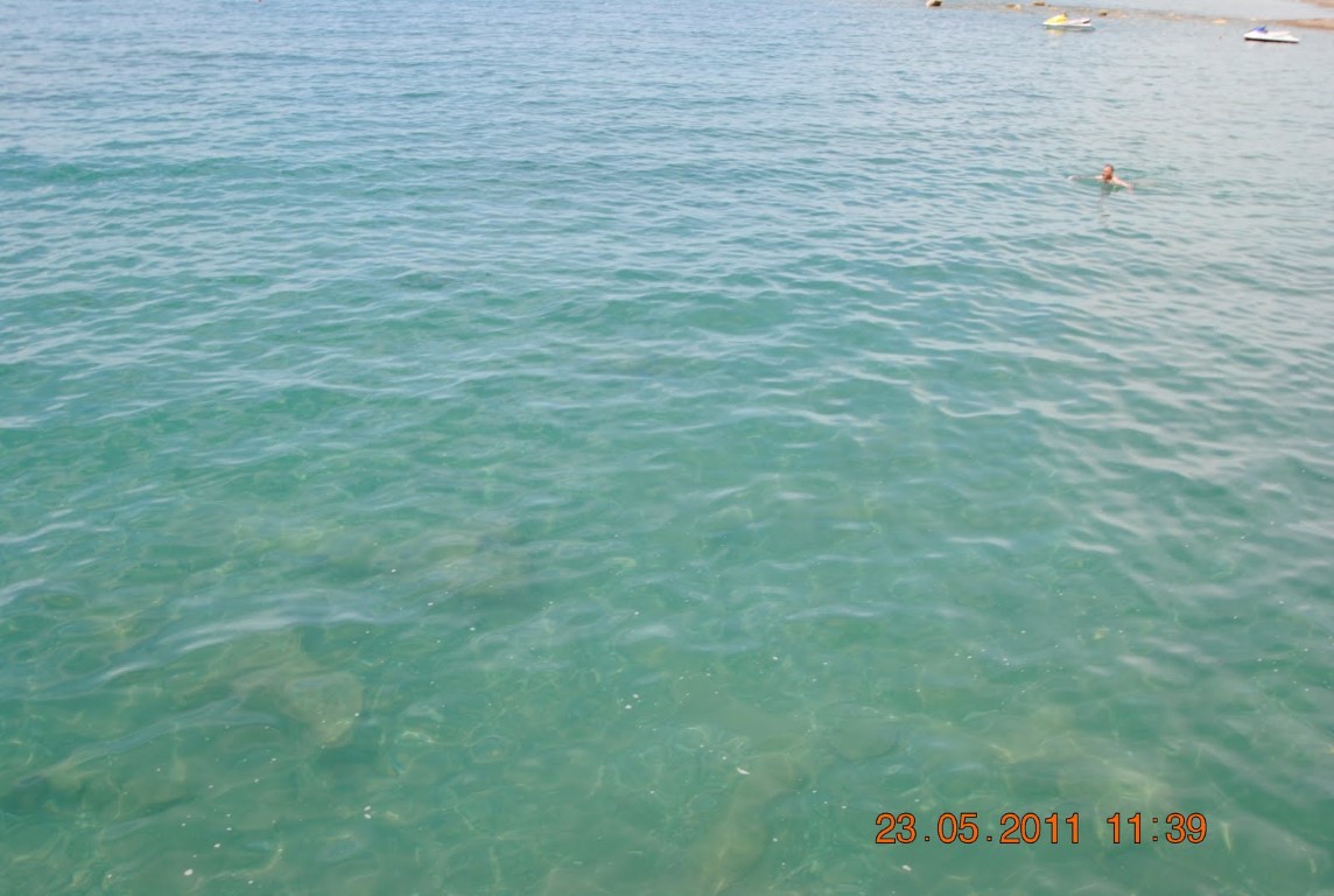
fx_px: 1337
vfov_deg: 37.0
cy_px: 448
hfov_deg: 53.0
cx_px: 667
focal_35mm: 36
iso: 100
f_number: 7.1
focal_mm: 24
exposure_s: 1/200
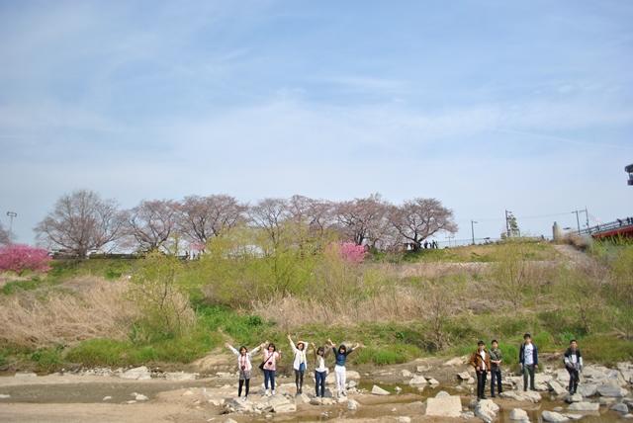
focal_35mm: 27
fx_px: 475
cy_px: 212
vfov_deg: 48.0
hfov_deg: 67.3
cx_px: 316
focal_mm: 18
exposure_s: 1/1000
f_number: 4
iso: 100
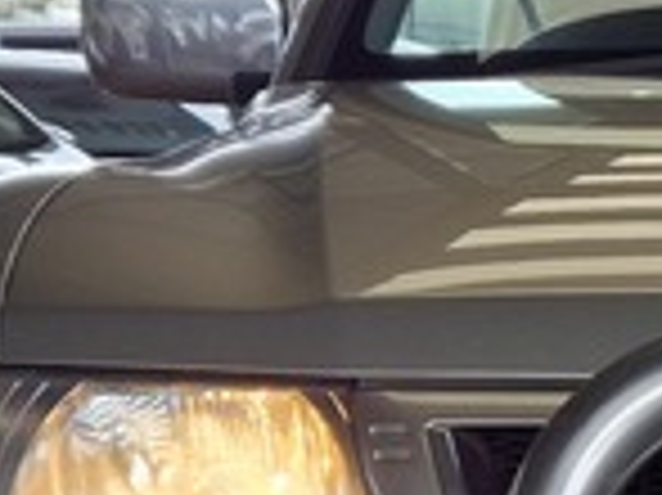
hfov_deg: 11.6
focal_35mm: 160
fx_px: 3057
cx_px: 1130
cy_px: 364
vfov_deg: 9.2
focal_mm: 5.4
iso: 25
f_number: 1.8
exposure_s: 1/200
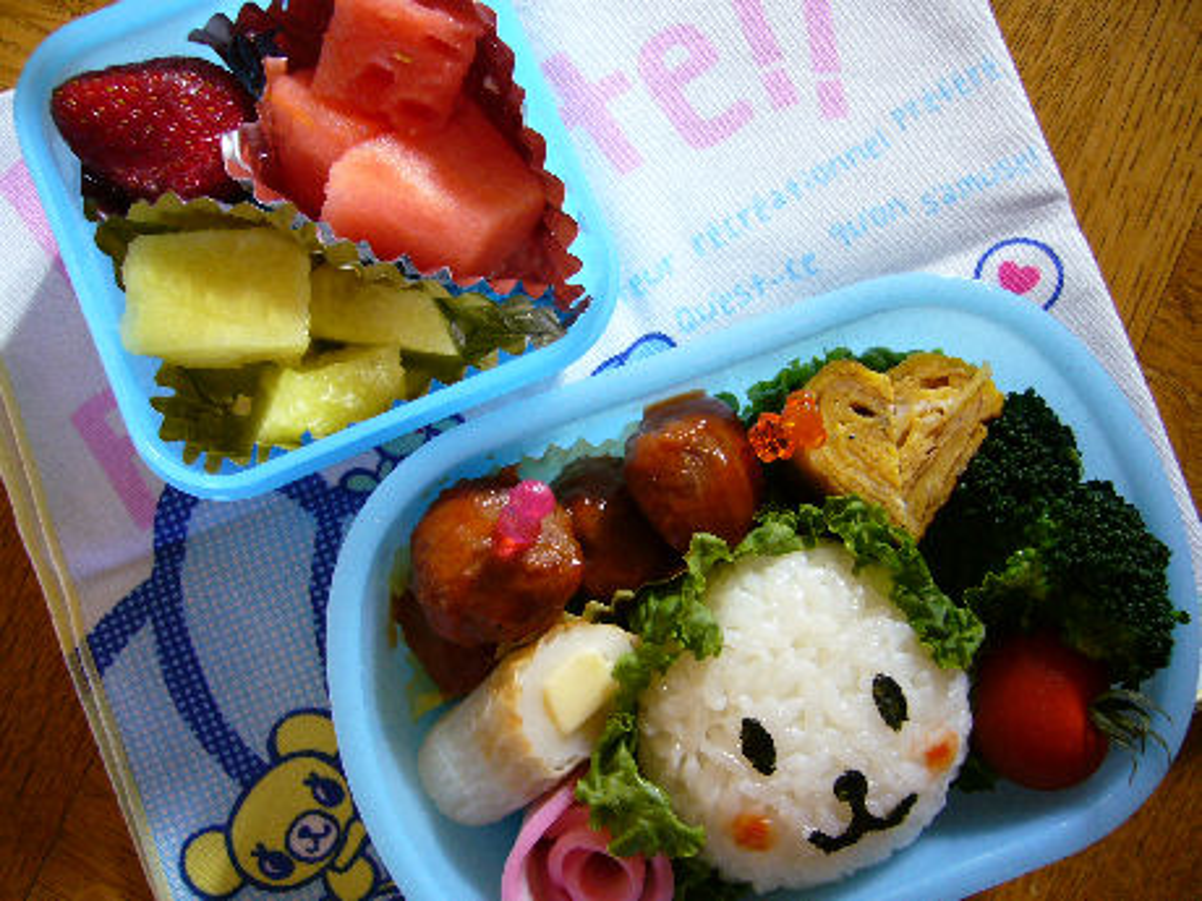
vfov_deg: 40.7
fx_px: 1215
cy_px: 450
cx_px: 601
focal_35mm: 35
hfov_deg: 52.6
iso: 125
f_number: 2.8
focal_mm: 5.8
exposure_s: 1/15
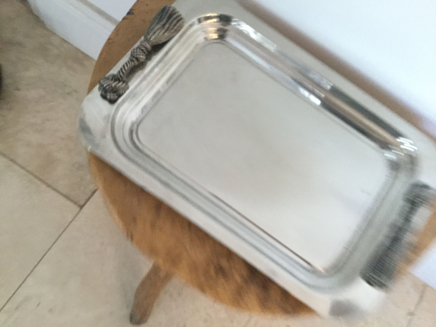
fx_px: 390
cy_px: 164
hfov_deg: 58.4
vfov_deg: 45.4
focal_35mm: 31
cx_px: 218
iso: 200
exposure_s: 1/17
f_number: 2.4
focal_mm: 3.3
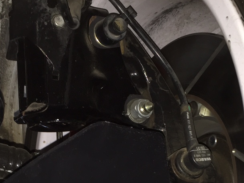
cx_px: 83
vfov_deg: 18.3
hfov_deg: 24.9
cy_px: 191
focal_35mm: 78
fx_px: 550
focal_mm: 4.15
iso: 40
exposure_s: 1/16
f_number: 2.2
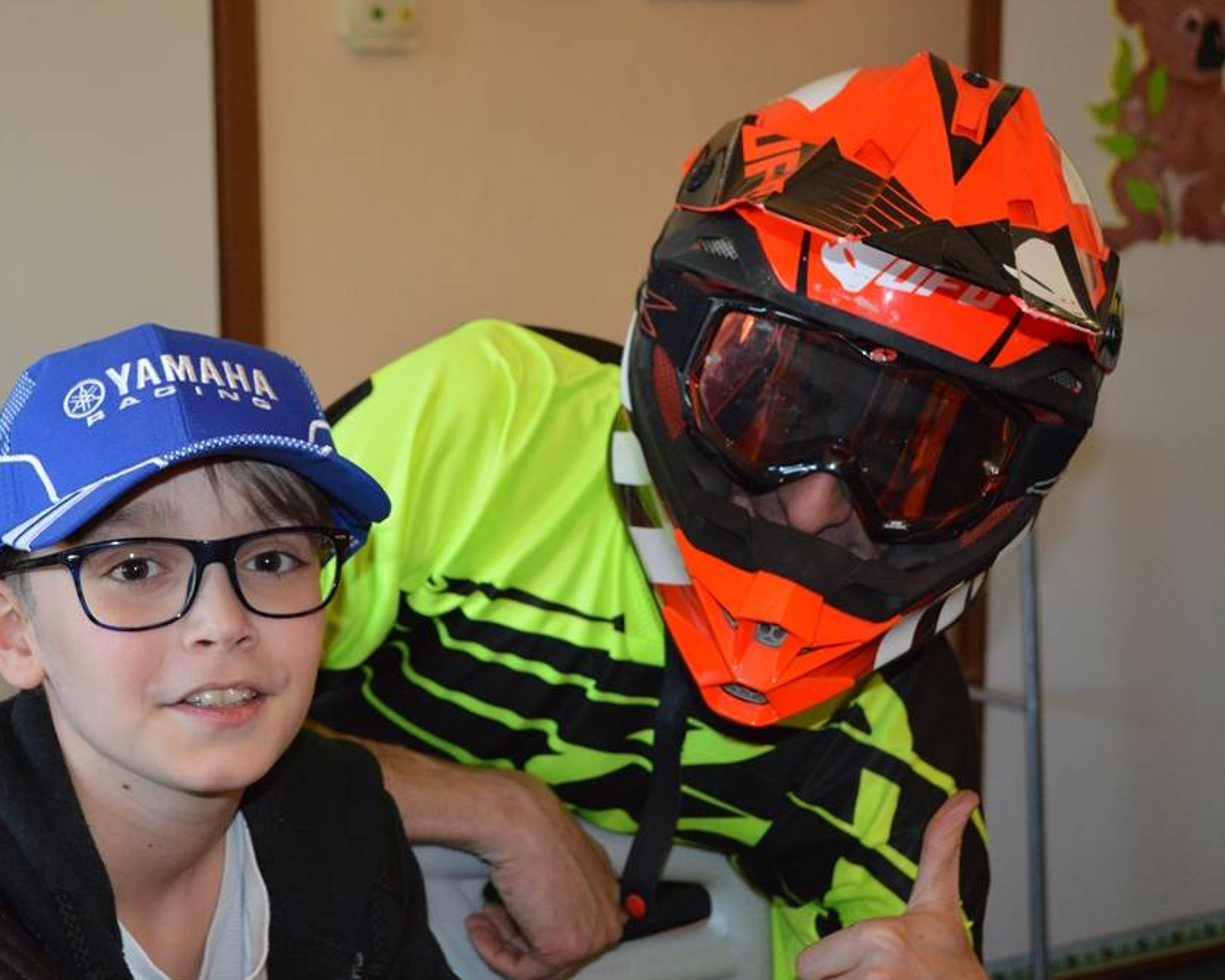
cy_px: 490
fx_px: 2248
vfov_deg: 24.6
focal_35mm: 62
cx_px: 508
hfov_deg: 30.4
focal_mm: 36
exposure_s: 1/60
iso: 1800
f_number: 5
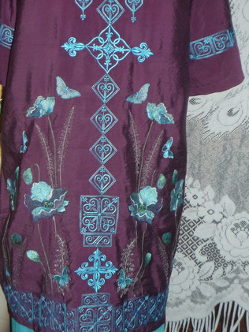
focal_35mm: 57
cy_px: 155
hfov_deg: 25.5
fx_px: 546
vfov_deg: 33.8
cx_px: 84
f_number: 3.3
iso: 125
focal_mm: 5.2
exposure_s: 1/30
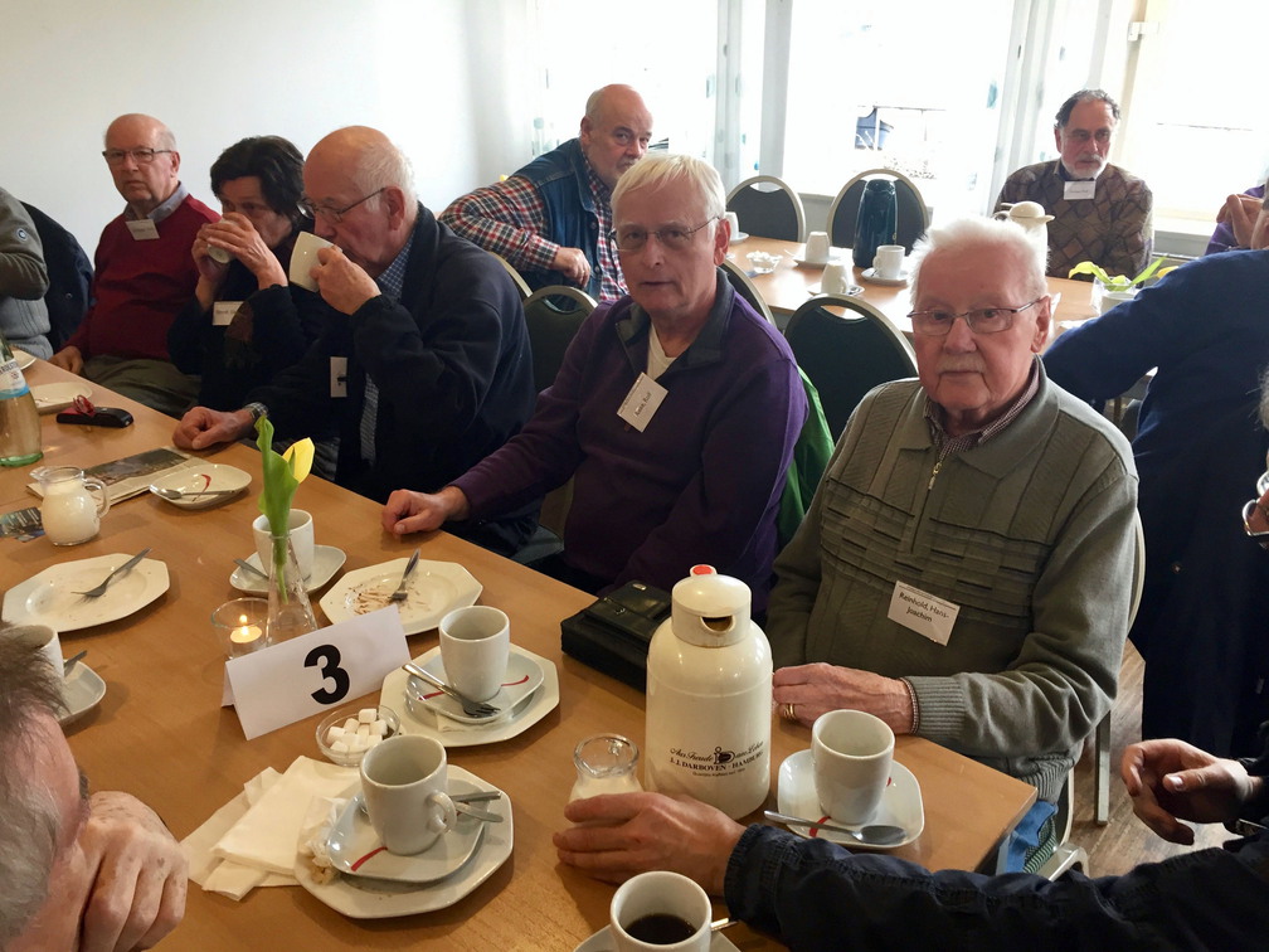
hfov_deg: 61.7
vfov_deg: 48.2
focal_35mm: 29
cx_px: 634
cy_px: 476
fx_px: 1063
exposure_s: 1/33
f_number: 2.2
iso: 100
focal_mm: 4.15
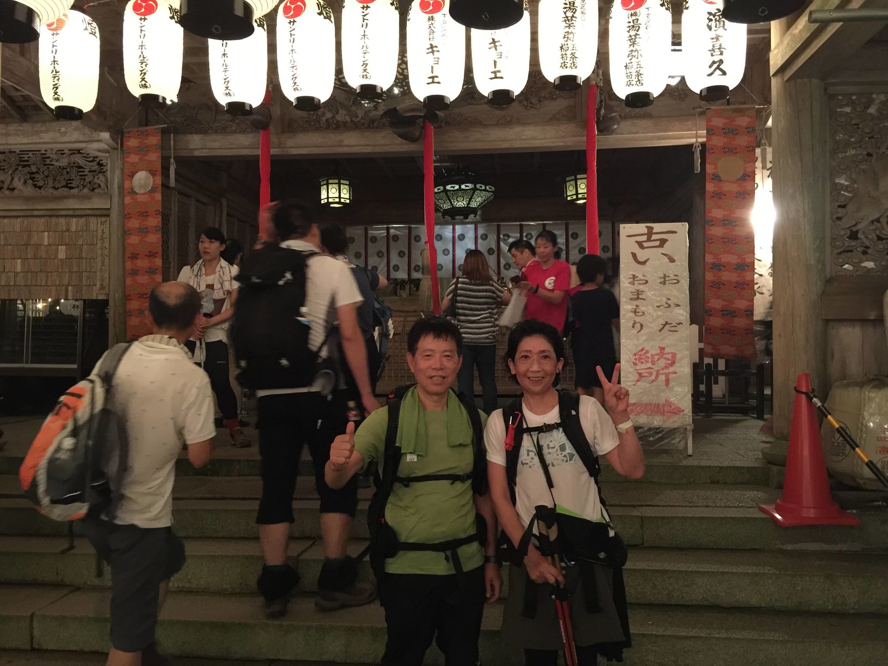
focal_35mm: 29
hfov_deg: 61.7
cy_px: 333
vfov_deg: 48.2
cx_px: 444
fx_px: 744
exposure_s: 1/4
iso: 160
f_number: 2.2
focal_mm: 4.15
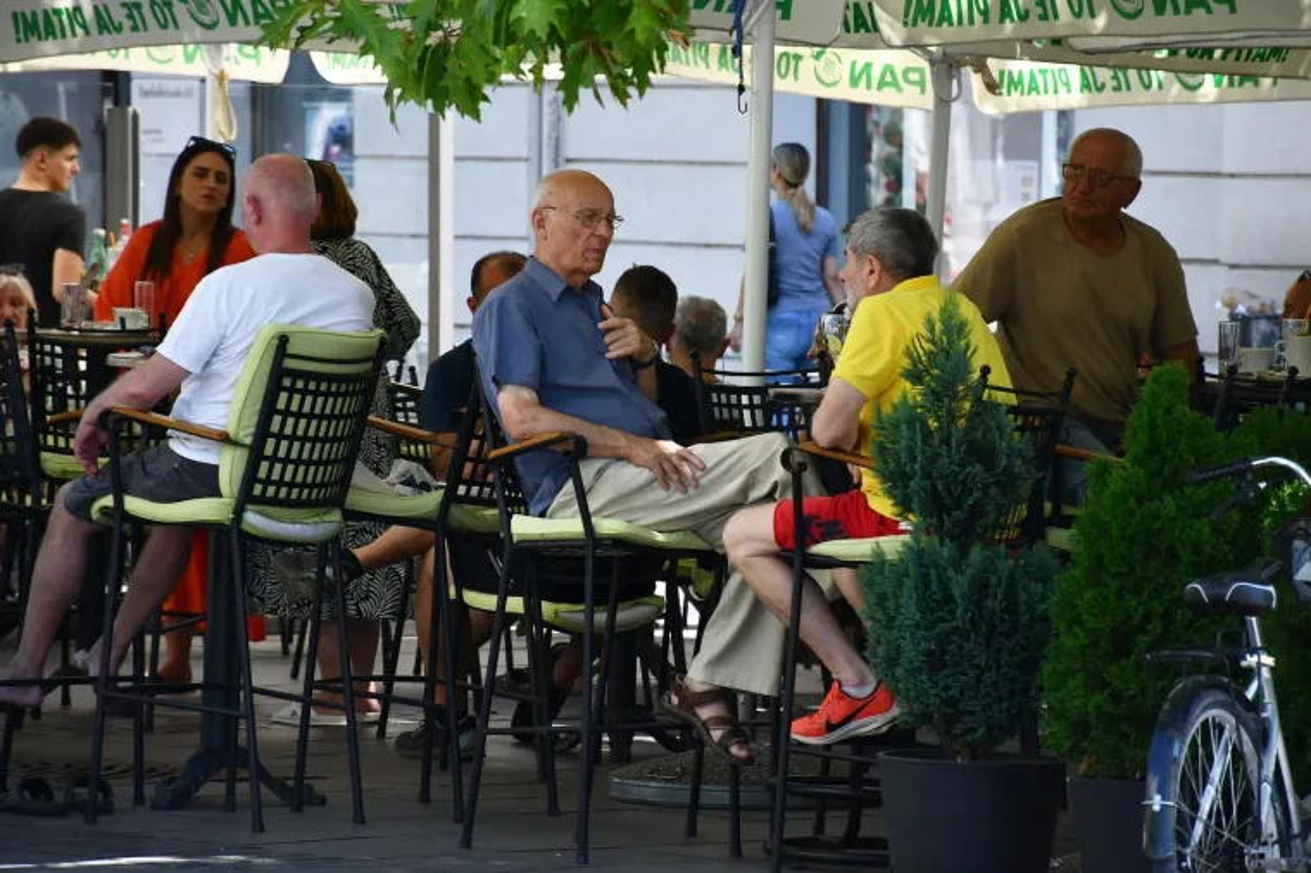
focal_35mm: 210
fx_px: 7644
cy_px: 436
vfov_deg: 6.5
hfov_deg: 9.8
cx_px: 656
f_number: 5.6
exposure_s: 1/1600
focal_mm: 140
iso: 1250
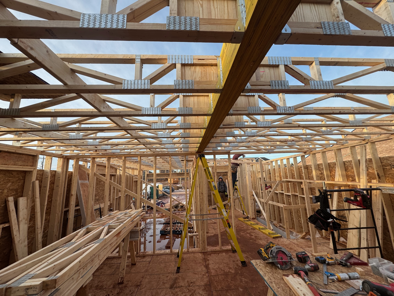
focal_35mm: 14
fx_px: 159
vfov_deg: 85.7
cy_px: 148
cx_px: 197
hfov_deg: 102.1
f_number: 2.2
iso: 40
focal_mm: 2.22
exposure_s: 1/248
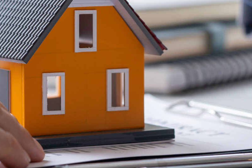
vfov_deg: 5.1
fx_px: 1889
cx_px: 181
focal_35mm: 270
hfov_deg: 7.6
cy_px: -64
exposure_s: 1/160
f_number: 3.5
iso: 100
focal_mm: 85
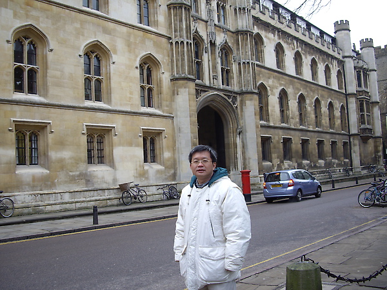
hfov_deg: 49.0
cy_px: 145
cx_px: 194
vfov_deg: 37.7
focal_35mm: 38
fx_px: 425
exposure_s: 1/60
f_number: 2.8
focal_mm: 7.9
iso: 100
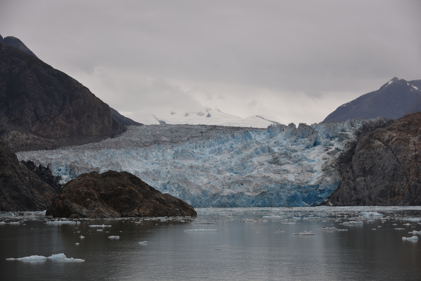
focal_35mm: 78
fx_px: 912
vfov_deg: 17.5
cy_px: 140
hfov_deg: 26.0
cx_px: 210
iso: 100
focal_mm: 78
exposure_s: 1/160
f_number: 5.6
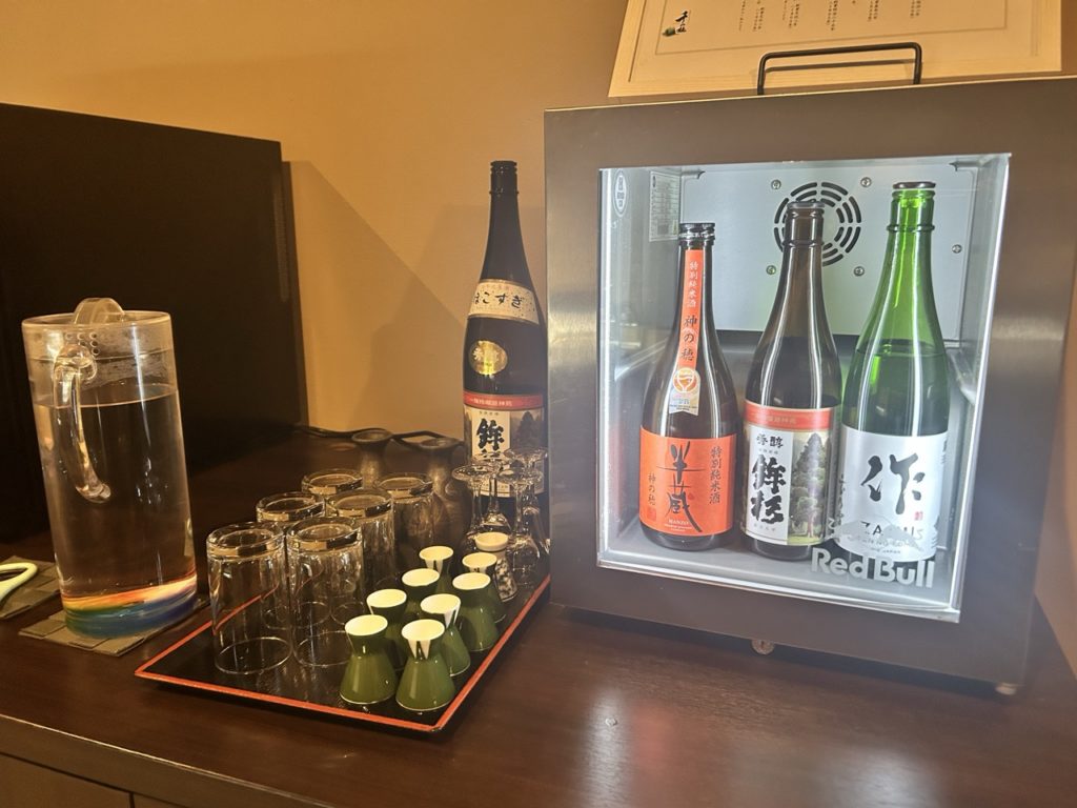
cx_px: 538
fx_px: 809
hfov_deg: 67.3
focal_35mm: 26
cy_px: 404
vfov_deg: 53.1
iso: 500
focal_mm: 5.7
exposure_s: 1/58
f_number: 1.5
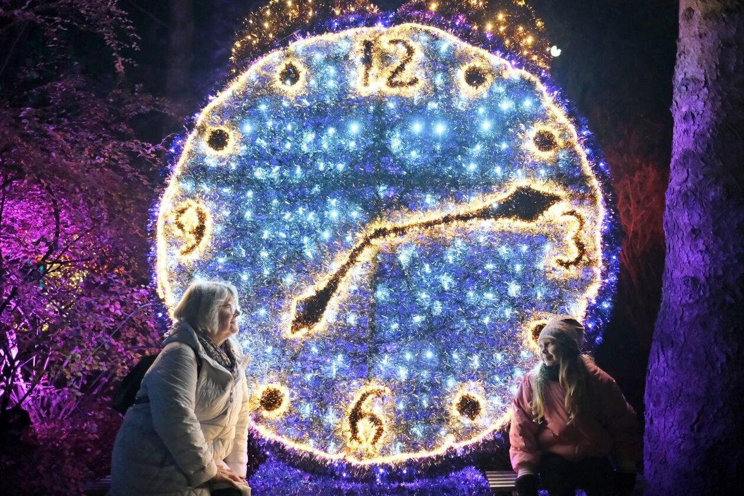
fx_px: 723
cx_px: 372
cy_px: 248
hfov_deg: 54.4
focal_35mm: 35
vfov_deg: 37.9
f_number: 1.4
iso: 3200
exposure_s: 1/450
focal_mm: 23
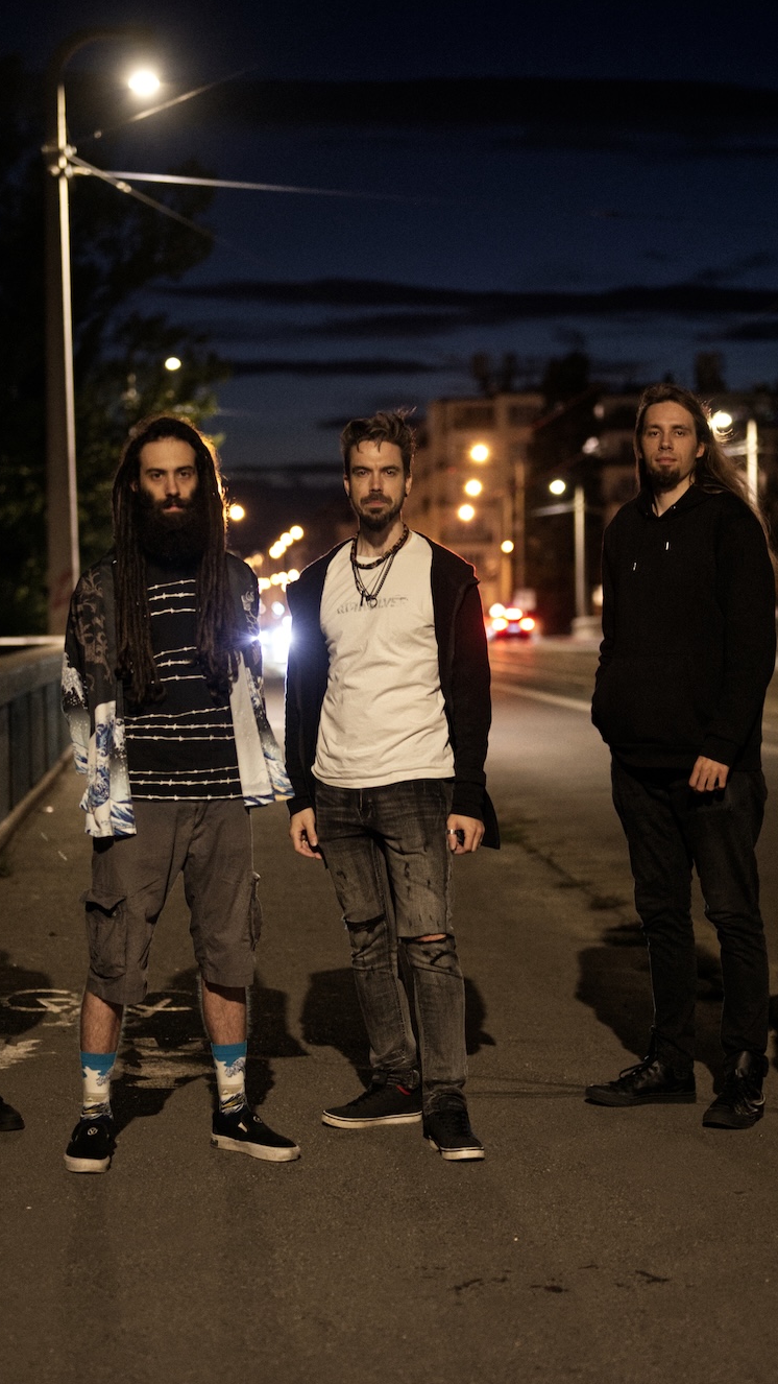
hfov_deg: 15.3
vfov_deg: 26.8
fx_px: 2897
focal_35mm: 79
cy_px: 694
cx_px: 351
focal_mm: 50
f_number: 1.8
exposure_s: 1/80
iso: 5000
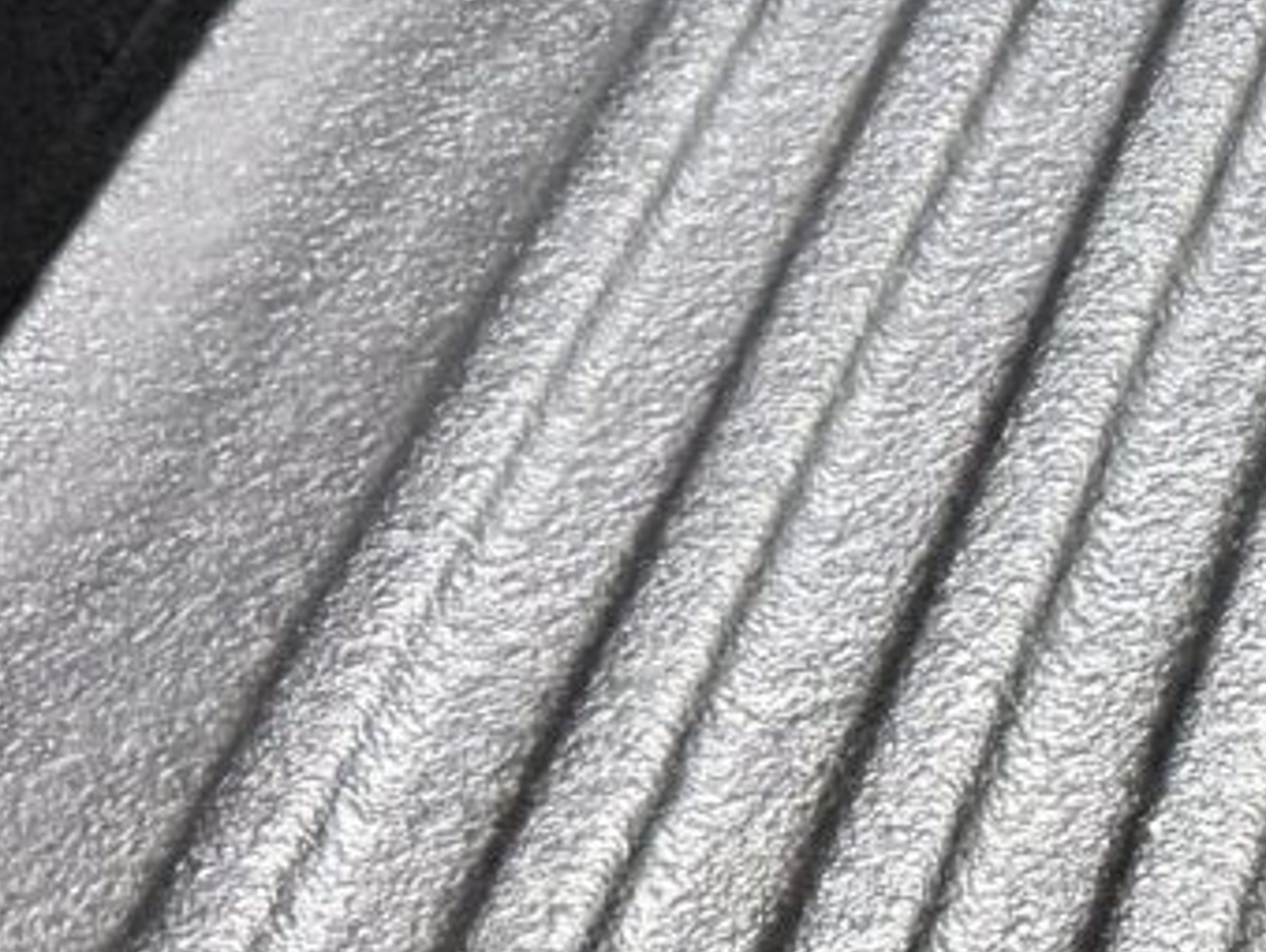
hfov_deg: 10.0
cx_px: 2610
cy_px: -945
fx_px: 6627
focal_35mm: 181
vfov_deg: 7.9
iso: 400
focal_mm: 6.76
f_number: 1.78
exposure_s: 1/50
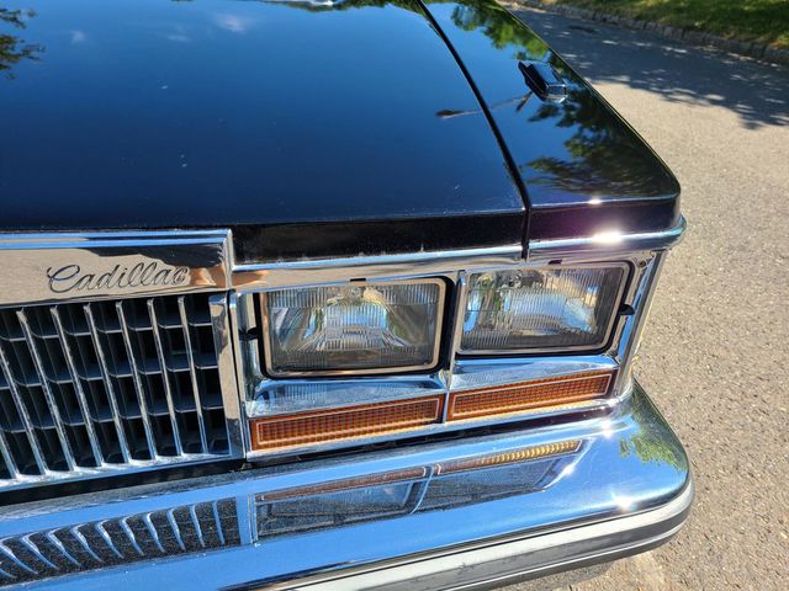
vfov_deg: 53.1
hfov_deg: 67.3
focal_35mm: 26
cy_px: 296
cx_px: 394
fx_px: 593
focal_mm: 5.4
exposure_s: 1/859
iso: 40
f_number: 1.8
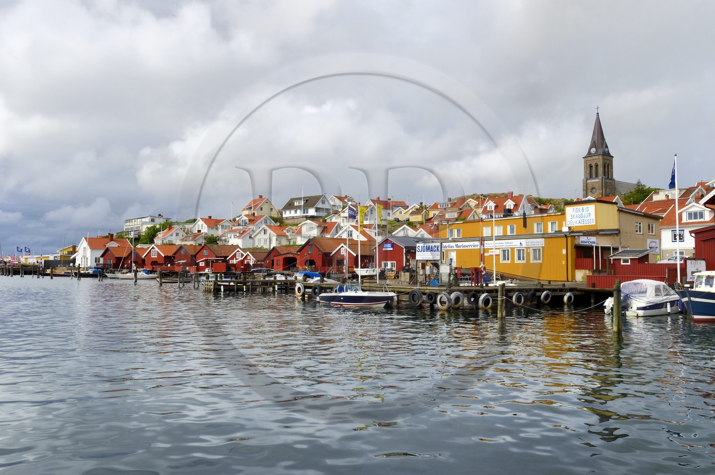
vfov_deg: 44.9
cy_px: 238
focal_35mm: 29
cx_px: 358
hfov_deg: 63.7
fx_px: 575
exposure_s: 1/250
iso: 200
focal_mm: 29
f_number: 16
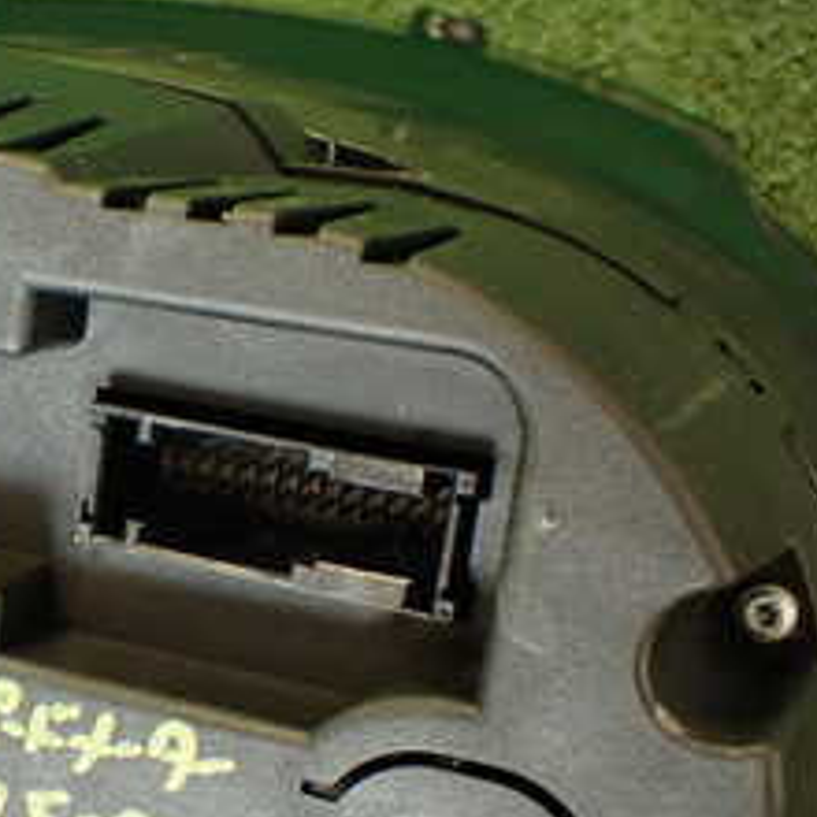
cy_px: 587
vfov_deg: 22.3
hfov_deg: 21.4
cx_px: -67
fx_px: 2056
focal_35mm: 77
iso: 200
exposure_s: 1/30
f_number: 2.4
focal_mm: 5.79
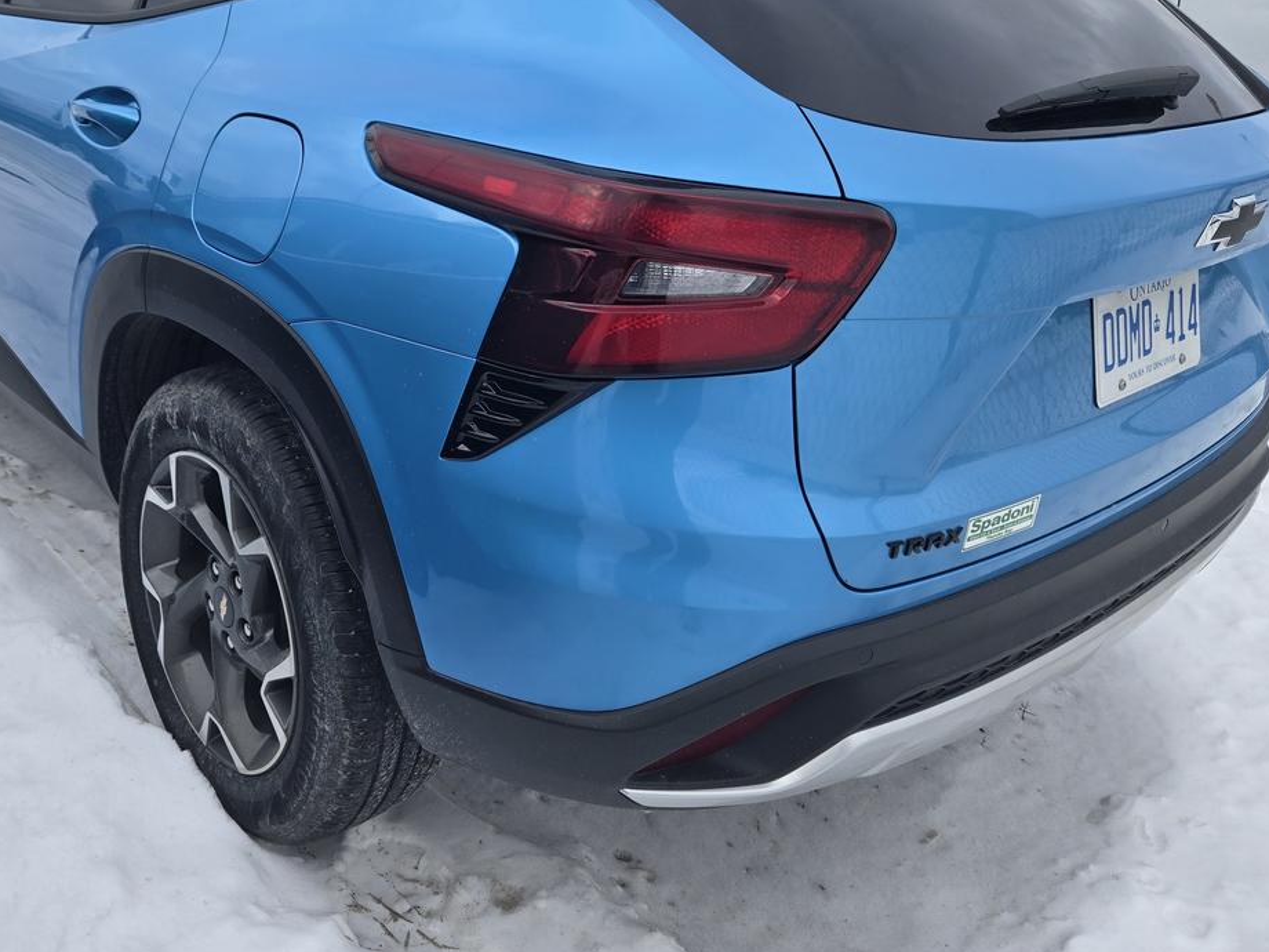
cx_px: 503
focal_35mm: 32
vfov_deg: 43.8
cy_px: 350
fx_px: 1173
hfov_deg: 56.4
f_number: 1.8
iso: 25
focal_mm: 5.4
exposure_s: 1/1325
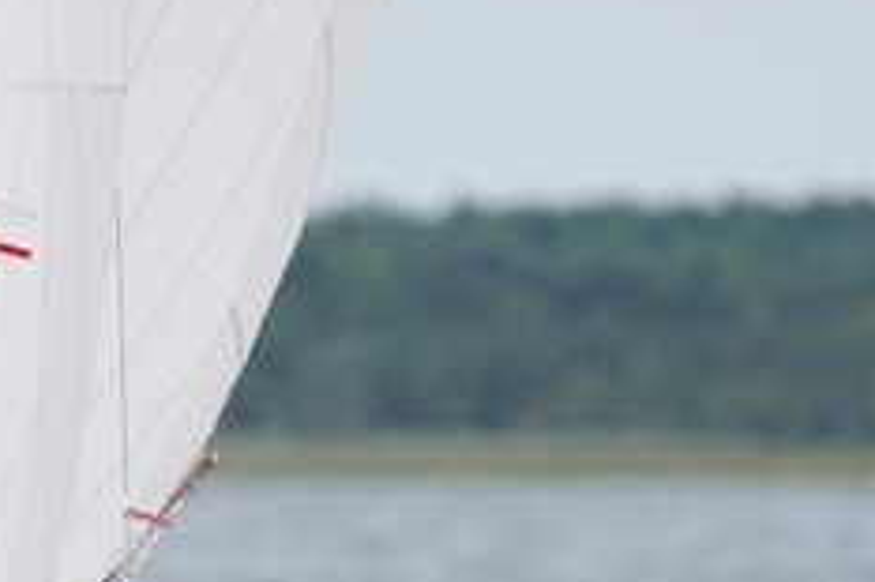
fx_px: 33389
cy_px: 948
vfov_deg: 1.0
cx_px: -293
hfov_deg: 1.5
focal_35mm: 1375
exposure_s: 1/1250
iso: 250
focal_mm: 267
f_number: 5.6
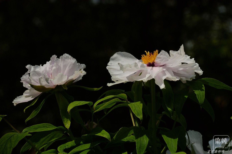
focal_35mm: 200
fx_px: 1289
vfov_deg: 6.9
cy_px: 77
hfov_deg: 10.3
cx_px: 116
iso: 100
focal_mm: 200
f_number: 14
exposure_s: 1/400
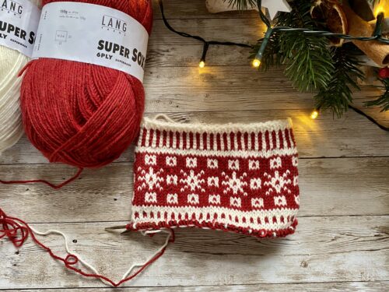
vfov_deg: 53.1
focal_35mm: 26
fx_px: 292
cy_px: 146
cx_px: 194
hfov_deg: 67.3
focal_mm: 4.25
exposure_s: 1/60
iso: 200
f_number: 1.8
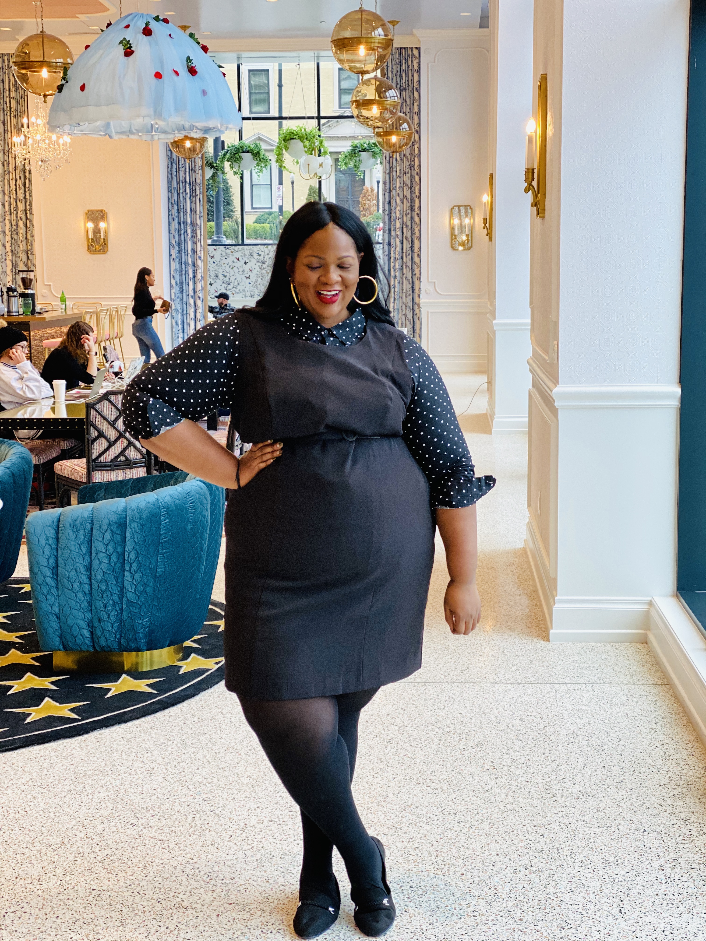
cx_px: 353
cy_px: 470
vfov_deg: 36.8
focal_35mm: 52
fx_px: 1414
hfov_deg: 28.0
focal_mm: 6
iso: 125
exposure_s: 1/120
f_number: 2
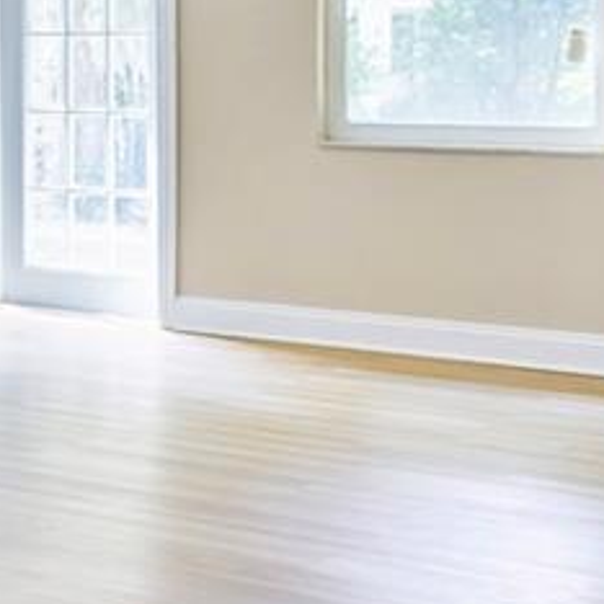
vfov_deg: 17.7
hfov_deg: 13.9
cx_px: -764
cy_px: -8
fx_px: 1893
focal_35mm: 96
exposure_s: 1/80
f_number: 9
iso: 250
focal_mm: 11
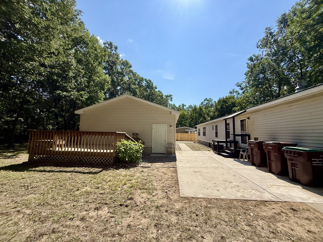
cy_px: 121
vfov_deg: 85.7
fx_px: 131
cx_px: 162
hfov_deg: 102.1
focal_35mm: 14
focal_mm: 2.22
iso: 50
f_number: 2.2
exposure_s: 1/2320
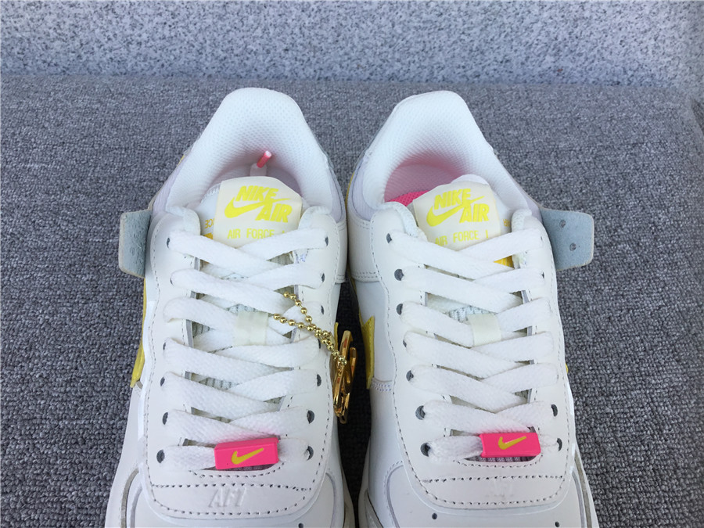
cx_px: 352
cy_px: 264
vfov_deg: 45.4
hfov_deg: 58.4
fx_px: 630
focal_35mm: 31
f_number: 2.4
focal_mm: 3.3
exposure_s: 1/413
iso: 25
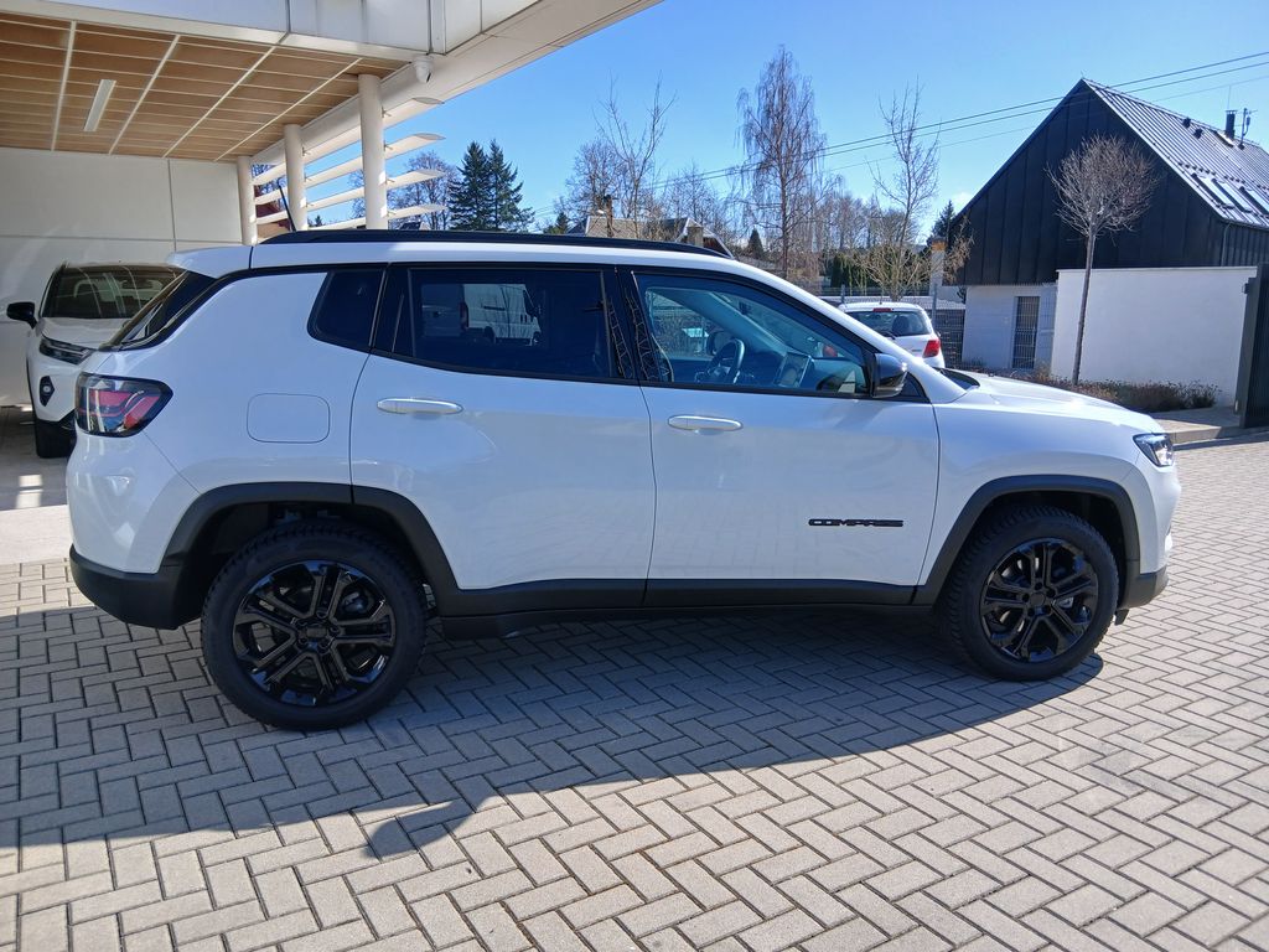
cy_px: 476
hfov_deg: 67.3
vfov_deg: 53.1
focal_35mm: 26
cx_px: 634
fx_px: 953
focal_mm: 3.98
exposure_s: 1/340
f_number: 1.8
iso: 20
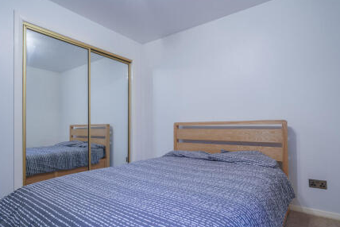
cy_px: 121
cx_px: 172
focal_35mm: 20
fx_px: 189
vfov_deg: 62.0
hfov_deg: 83.9
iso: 100
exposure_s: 4
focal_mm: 18
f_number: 11
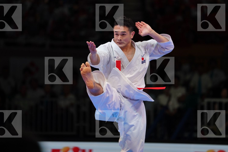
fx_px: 1501
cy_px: 71
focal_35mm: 237
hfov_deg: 8.7
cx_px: 110
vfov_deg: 5.8
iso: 800
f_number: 2.8
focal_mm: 200
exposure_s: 1/1000
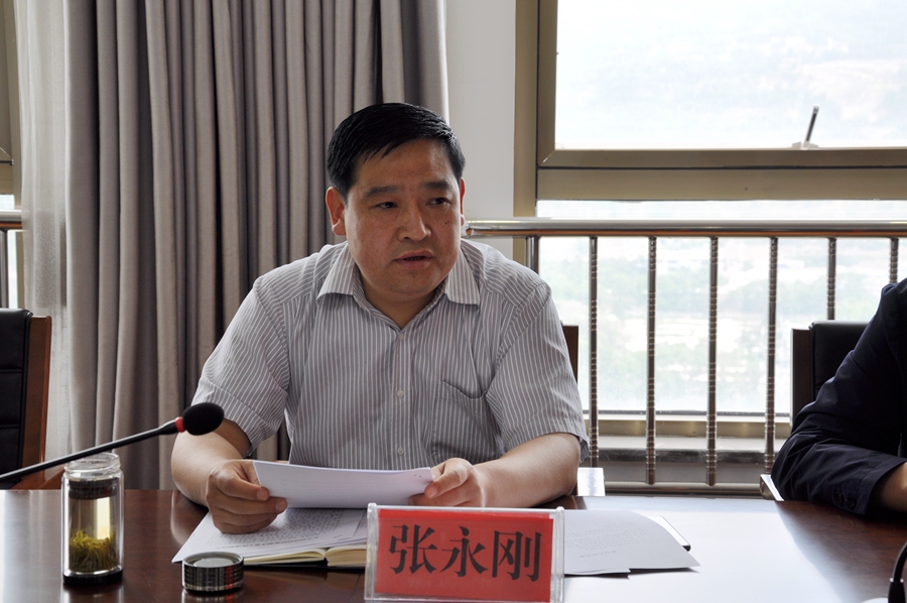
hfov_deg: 29.9
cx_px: 454
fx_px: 1699
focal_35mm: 68
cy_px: 302
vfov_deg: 20.1
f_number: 6.3
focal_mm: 45
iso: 200
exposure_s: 1/40
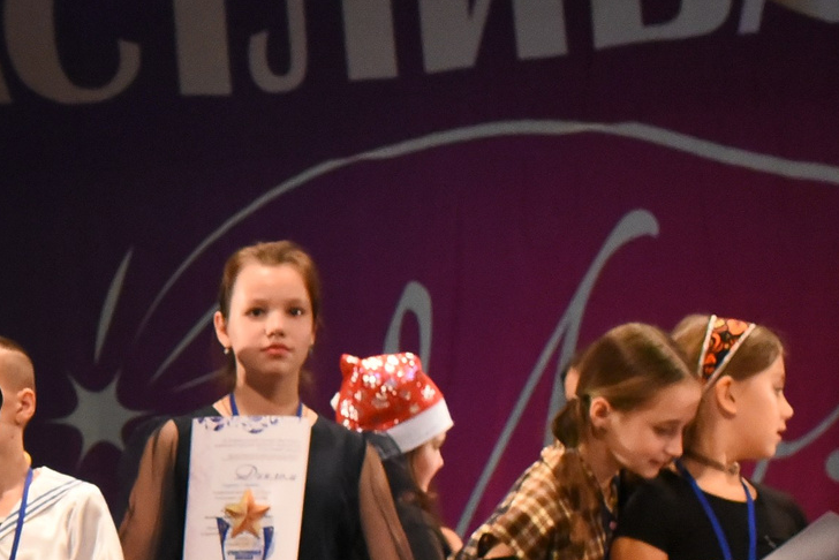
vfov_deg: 11.0
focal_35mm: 123
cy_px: 592
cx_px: -408
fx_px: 2868
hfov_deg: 15.4
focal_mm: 35
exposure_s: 1/250
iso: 5000
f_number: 6.3
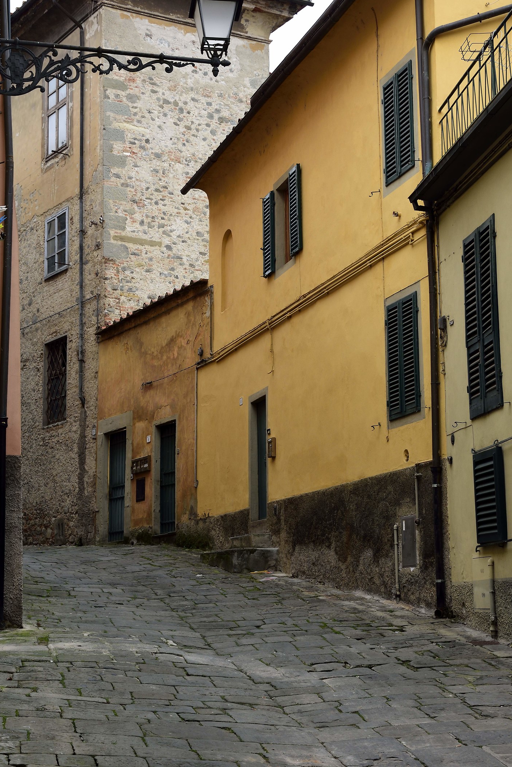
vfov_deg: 29.6
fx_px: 1451
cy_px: 346
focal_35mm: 68
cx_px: 263
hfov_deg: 20.0
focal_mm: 40
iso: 140
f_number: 8
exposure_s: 1/60
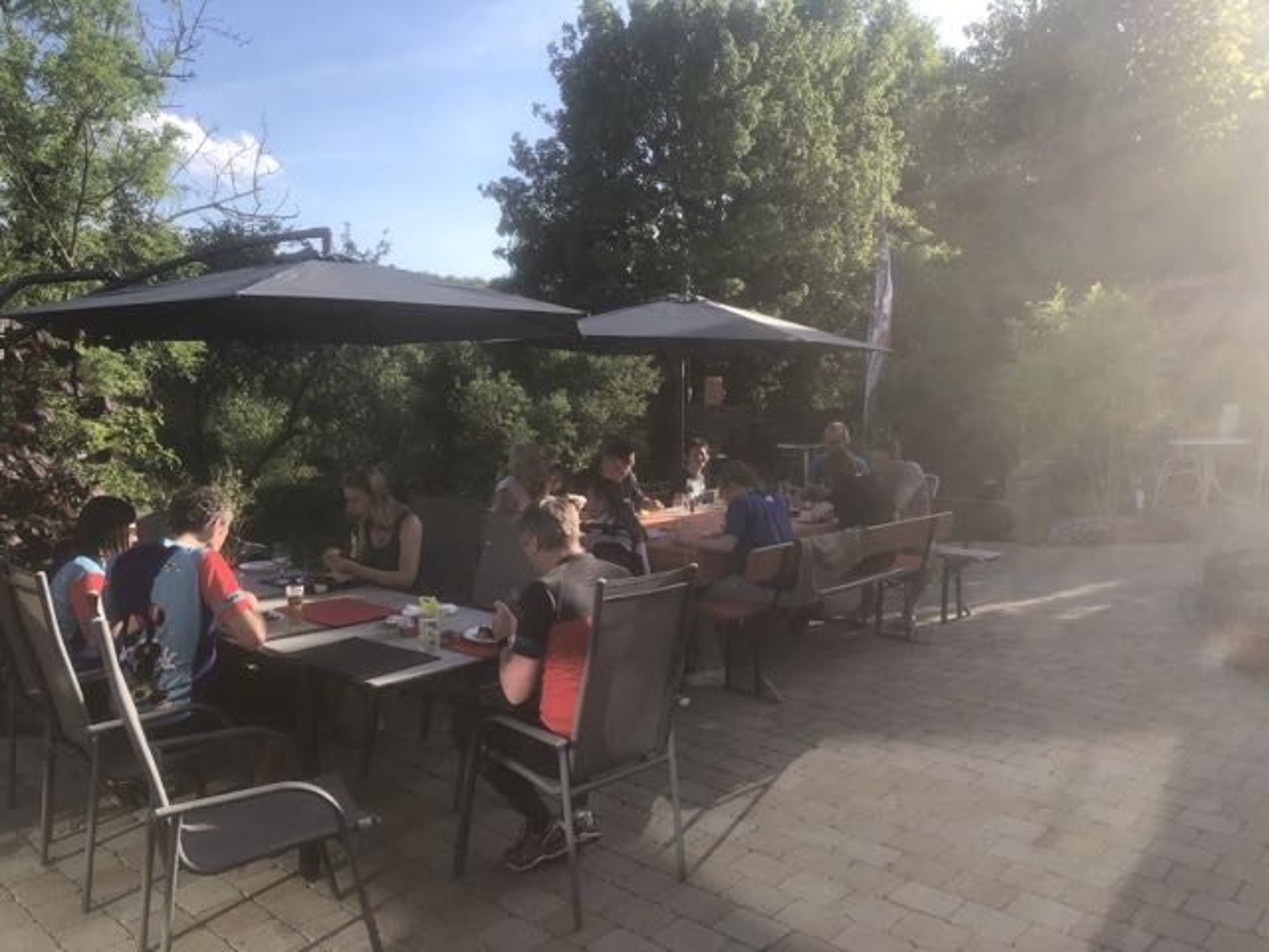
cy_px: 476
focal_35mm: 28
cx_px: 634
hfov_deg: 63.4
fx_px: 1026
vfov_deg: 49.7
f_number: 1.8
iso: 20
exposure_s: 1/774
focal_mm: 3.99
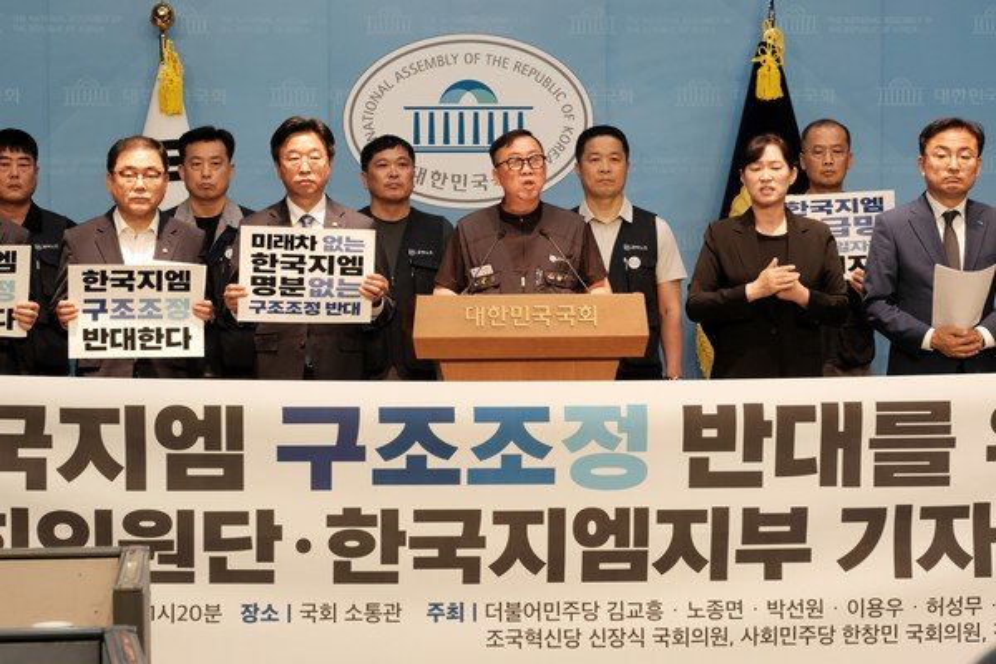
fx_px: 3735
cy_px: 332
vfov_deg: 10.2
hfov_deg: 15.2
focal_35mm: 135
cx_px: 498
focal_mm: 90
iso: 4000
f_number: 9
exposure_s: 1/125
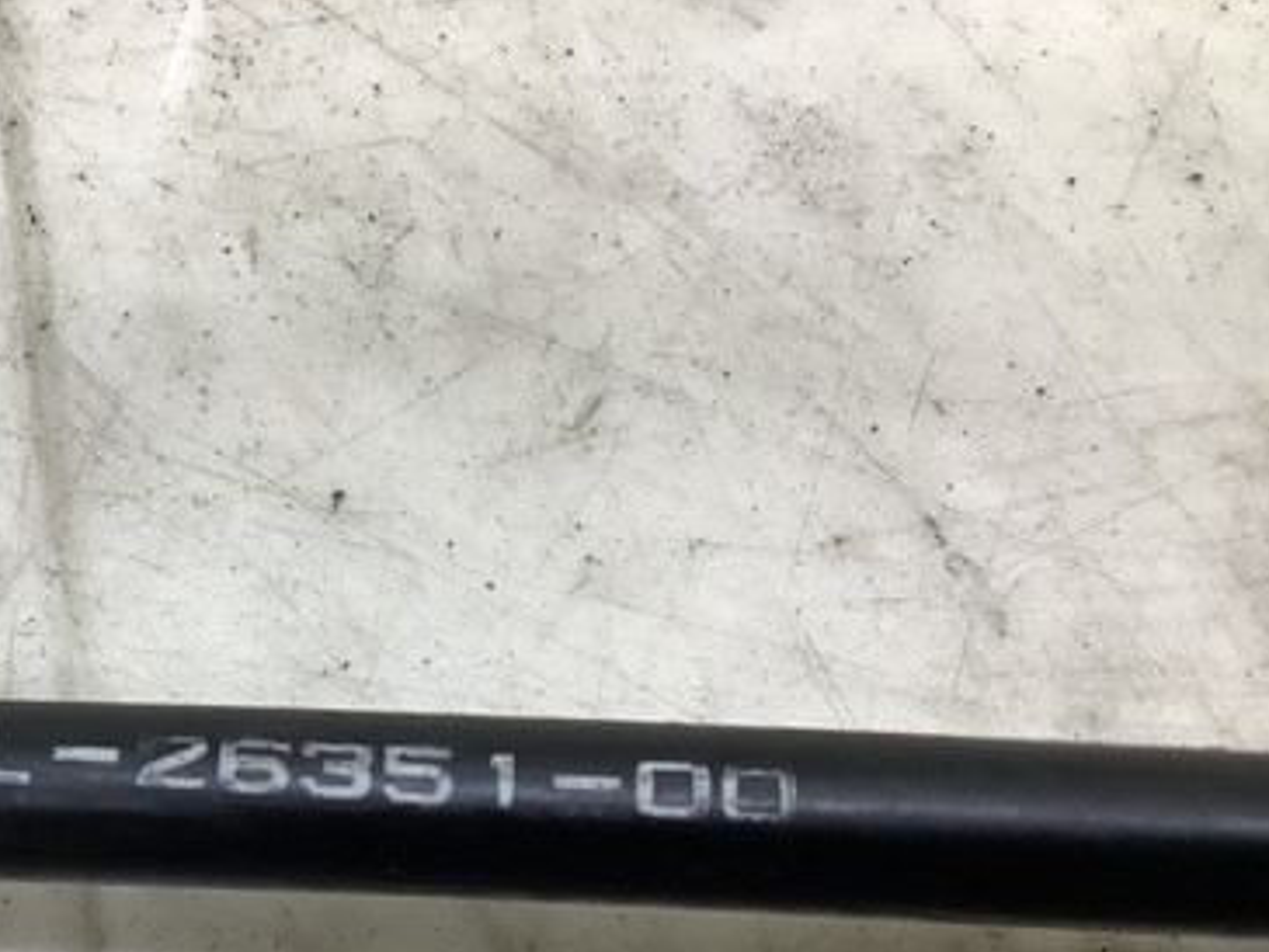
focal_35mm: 51
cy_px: 764
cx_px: 254
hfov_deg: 36.2
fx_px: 1870
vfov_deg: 28.0
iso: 100
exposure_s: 1/60
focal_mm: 3.3
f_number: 2.4
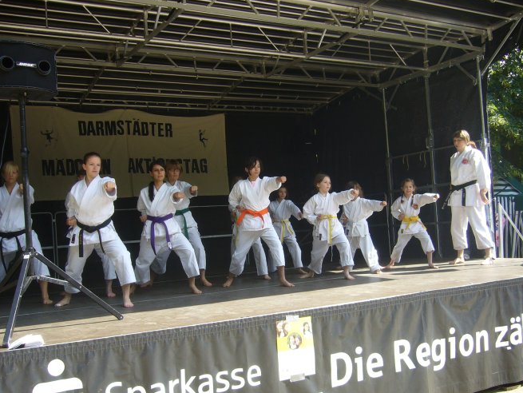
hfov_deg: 47.8
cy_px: 216
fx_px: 590
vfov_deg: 36.8
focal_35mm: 39
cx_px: 266
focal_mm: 5.8
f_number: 2.8
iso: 80
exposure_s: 1/250
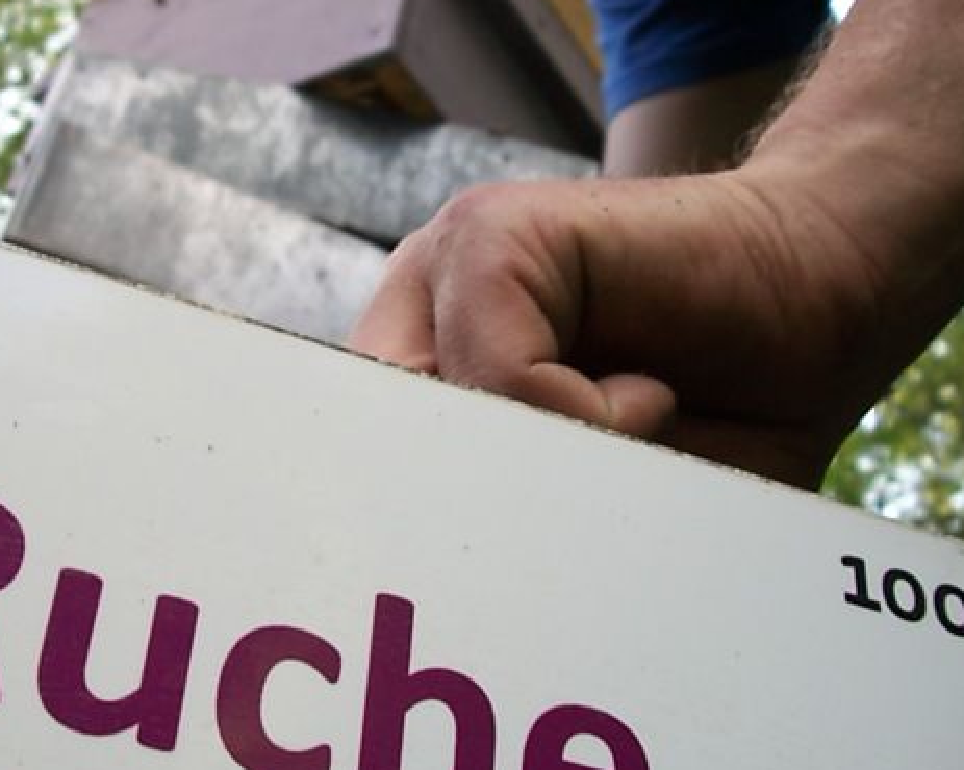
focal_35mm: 54
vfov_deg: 28.0
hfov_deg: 33.8
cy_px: 325
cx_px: 208
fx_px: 1540
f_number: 2.9
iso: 80
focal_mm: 5.7
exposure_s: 1/160
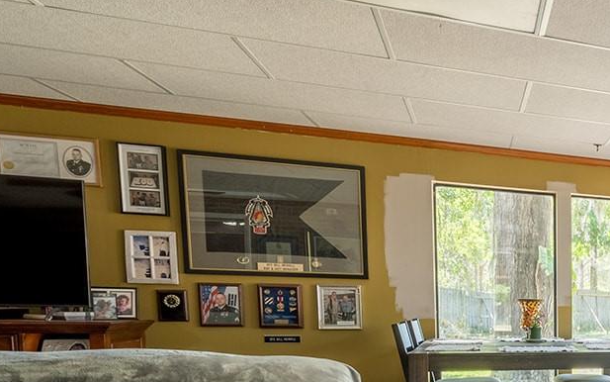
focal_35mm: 37
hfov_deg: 37.9
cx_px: 747
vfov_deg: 32.3
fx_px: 615
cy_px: 364
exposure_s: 1/80
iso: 200
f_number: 8
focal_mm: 14
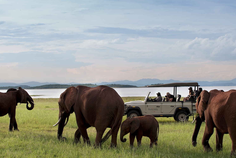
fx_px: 656
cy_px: 85
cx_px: 122
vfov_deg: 13.7
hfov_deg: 20.4
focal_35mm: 100
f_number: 6.7
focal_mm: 78
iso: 280
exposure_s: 1/500
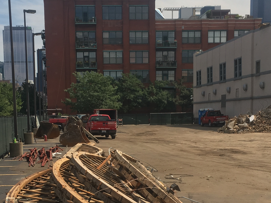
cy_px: 171
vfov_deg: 22.9
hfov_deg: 30.6
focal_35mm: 63
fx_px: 493
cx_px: 107
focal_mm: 4.15
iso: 25
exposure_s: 1/1637
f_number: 2.2
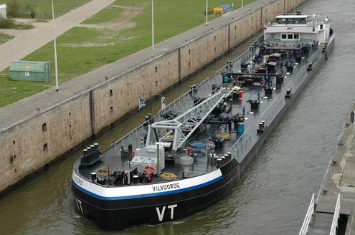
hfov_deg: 24.7
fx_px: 812
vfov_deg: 16.5
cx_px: 178
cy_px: 118
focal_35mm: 82
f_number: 9
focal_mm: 55
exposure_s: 1/320
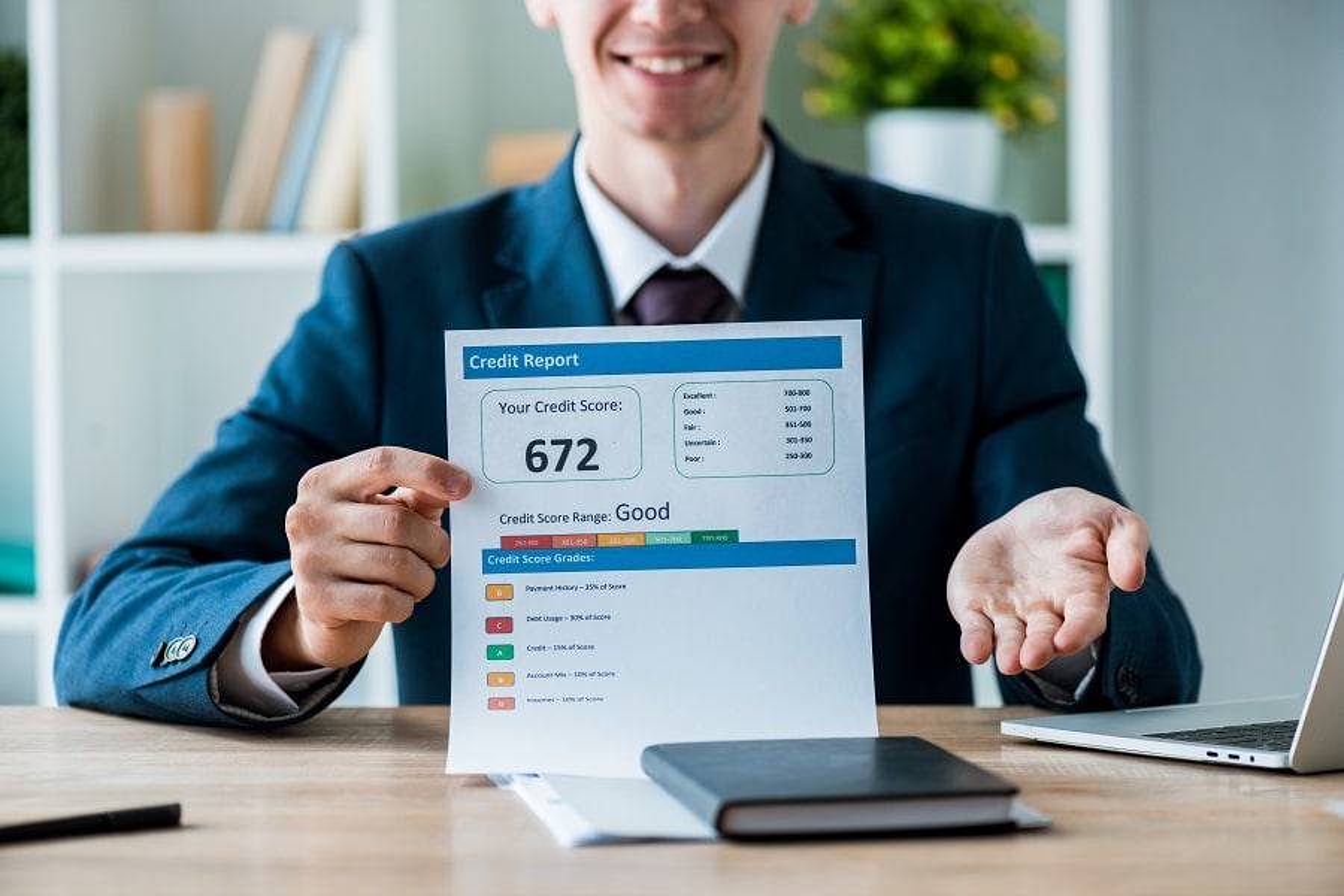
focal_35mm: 105
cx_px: 672
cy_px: 448
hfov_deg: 19.5
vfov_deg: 13.0
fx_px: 3920
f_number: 4
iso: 250
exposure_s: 1/200
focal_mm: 105
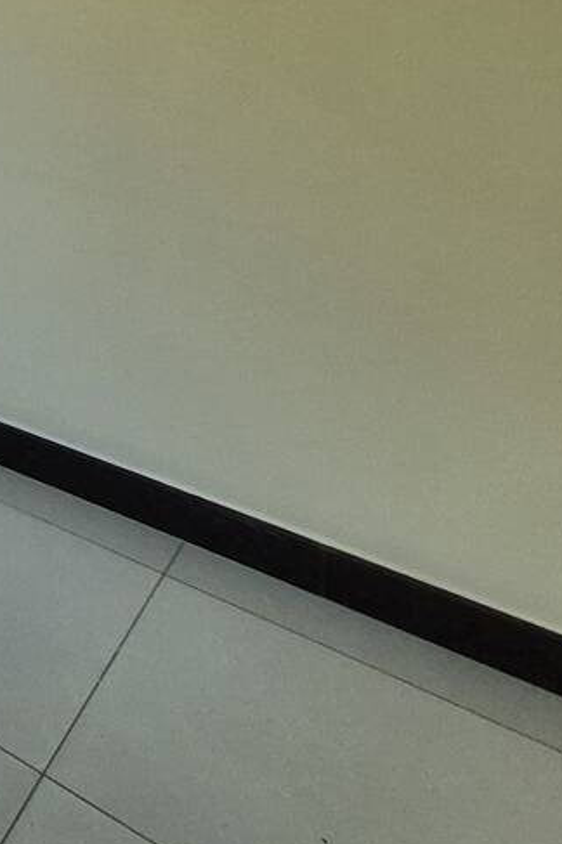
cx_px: -357
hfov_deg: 23.6
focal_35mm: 40
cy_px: -54
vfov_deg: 40.5
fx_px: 938
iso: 250
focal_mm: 1.74
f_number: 2.2
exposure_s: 1/100
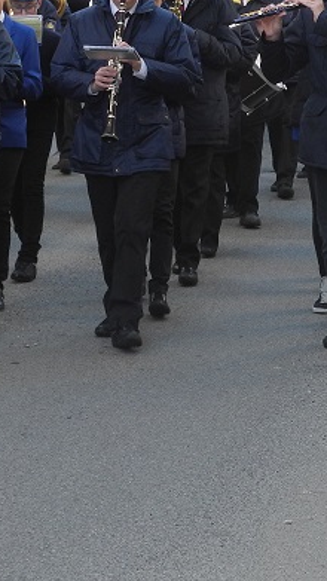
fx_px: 2666
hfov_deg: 7.0
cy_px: 126
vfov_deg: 12.4
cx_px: 15
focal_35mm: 173
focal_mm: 14.5
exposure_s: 1/60
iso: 100
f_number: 4
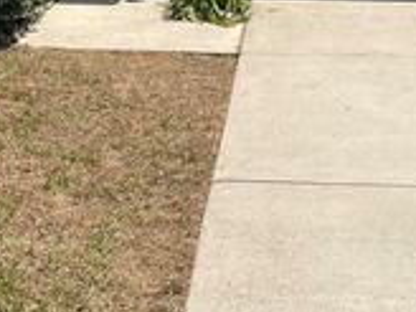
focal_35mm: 76
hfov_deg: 25.7
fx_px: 913
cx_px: 195
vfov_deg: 17.6
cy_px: -141
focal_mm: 5.1
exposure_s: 1/4202
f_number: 1.6
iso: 32
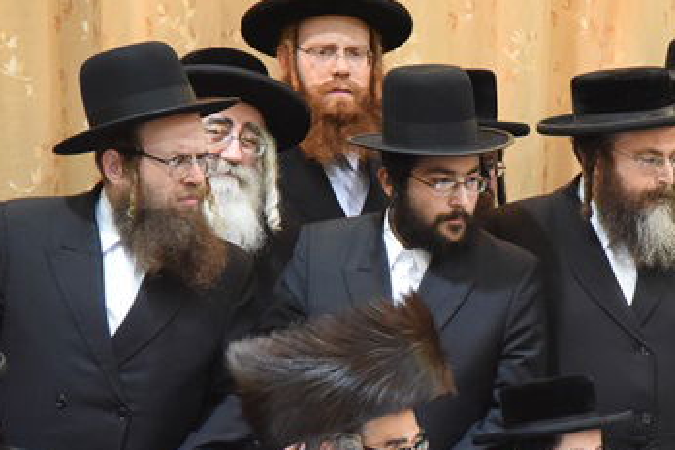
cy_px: 490
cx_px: 832
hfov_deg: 7.5
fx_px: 5081
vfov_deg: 5.1
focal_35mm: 271
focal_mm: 92
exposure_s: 1/100
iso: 3200
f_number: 4.5
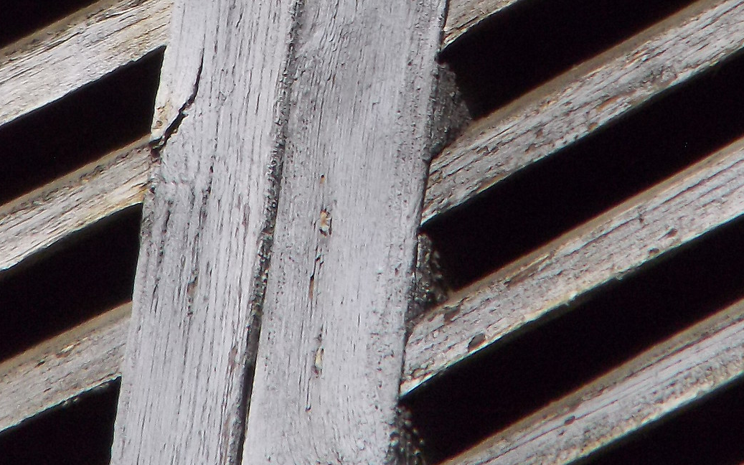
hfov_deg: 1.5
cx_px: 323
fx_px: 27858
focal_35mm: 1374
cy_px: -219
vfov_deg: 1.0
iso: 200
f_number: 14.4
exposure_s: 1/200
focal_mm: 100
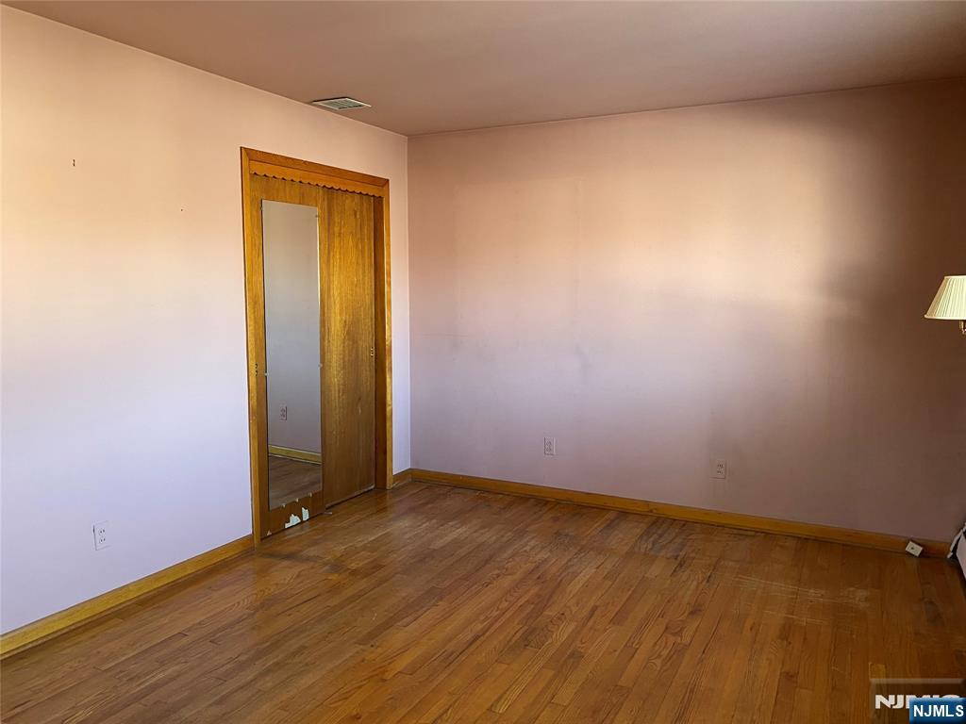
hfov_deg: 67.3
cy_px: 362
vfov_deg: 53.1
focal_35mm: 26
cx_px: 483
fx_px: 726
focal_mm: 4.25
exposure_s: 1/60
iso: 125
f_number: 1.8
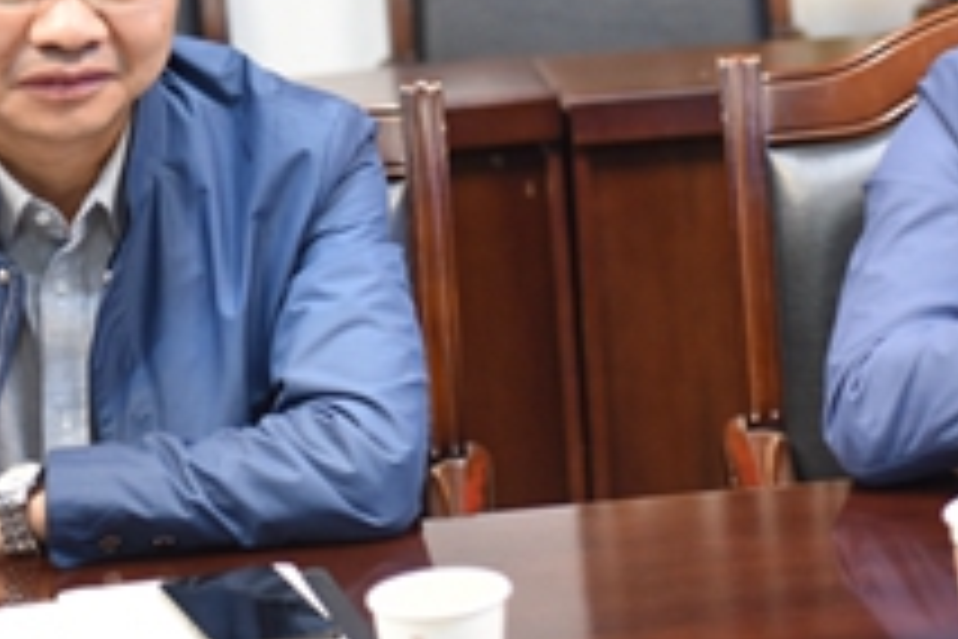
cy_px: 130
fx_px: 3752
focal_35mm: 141
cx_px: 801
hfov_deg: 14.4
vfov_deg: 9.7
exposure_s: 1/60
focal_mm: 60
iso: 2000
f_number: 2.8
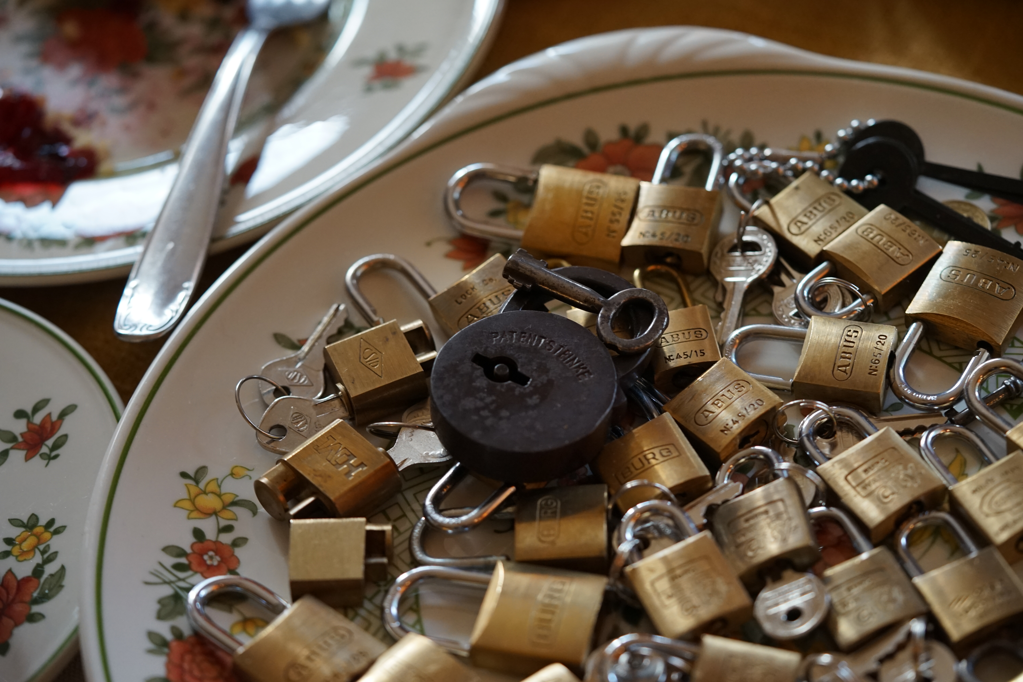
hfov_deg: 22.6
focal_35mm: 90
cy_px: 341
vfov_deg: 15.2
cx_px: 512
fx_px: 2557
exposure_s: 1/100
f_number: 4
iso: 1600
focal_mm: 90
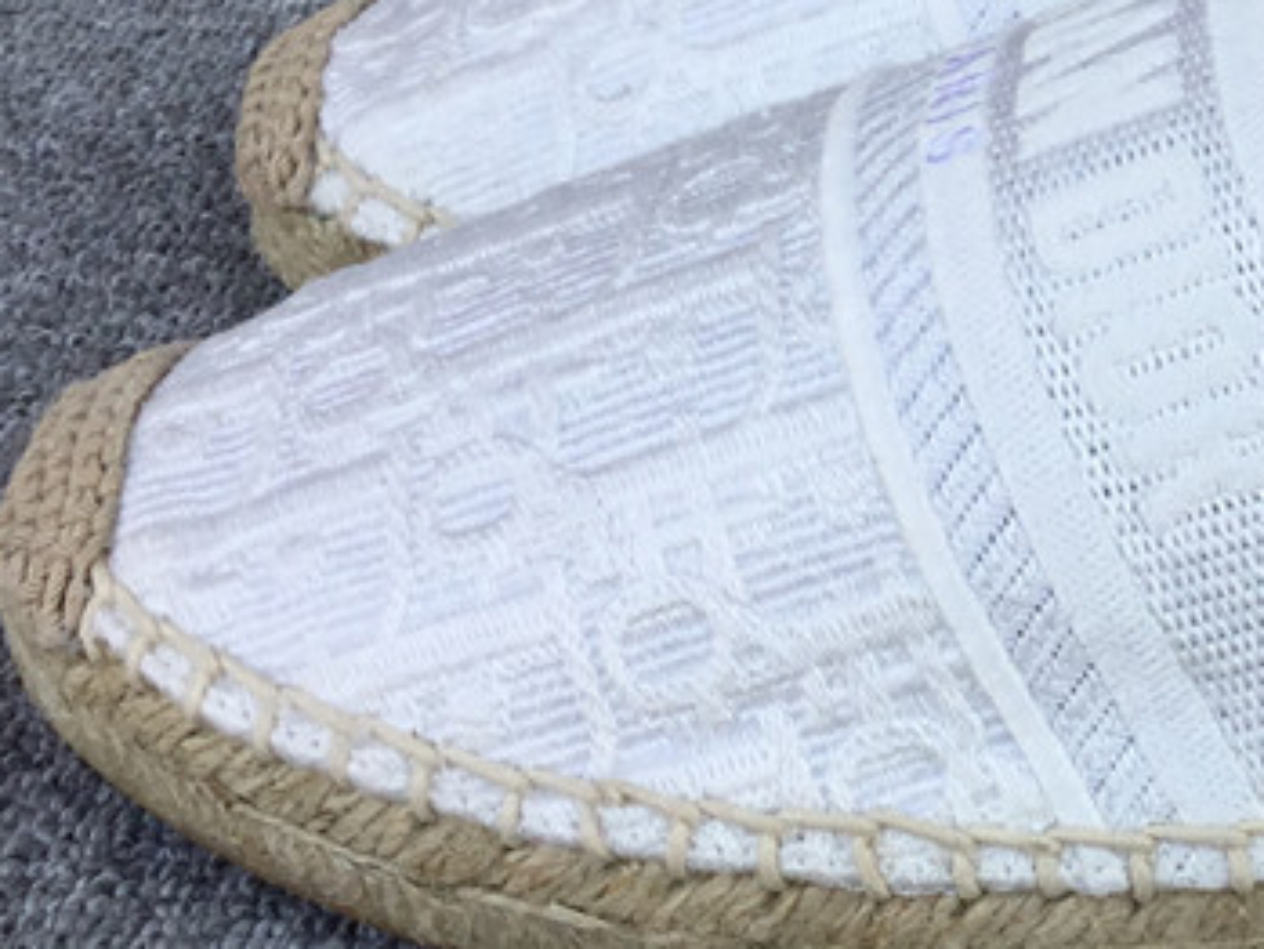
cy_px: 379
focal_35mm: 80
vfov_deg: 18.4
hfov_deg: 23.2
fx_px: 2922
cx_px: 1322
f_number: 2.4
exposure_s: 1/259
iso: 25
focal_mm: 3.3
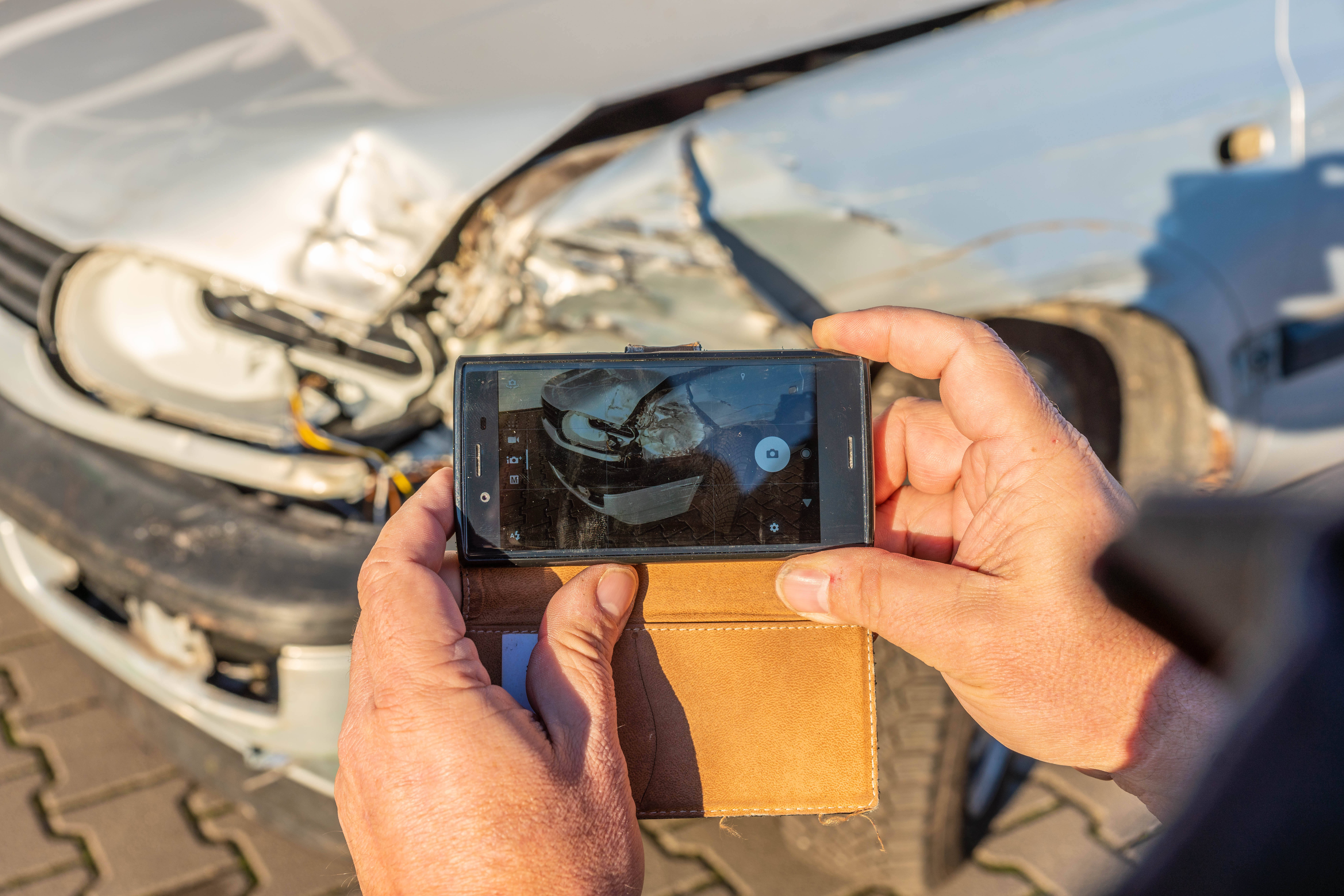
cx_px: 672
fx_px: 1680
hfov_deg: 43.6
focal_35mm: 45
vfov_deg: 29.9
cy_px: 448
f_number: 7.1
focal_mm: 45
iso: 100
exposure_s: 1/125
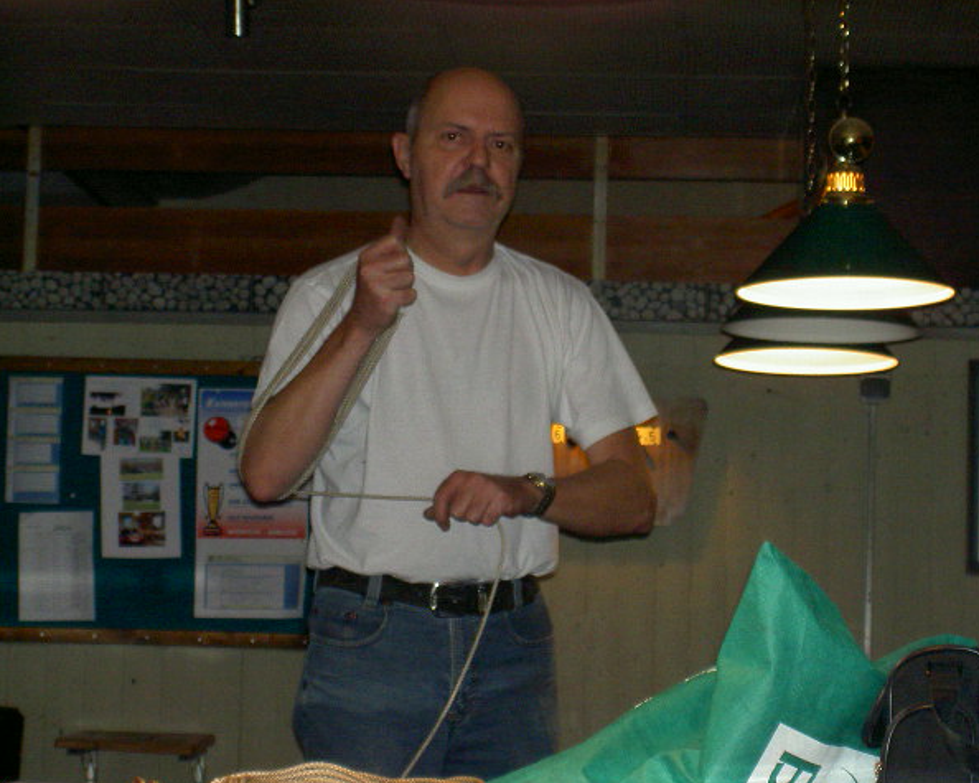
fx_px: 3534
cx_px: 461
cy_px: 394
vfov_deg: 12.6
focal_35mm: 122
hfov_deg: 15.8
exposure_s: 1/89.3
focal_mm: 24
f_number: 4.9
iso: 100
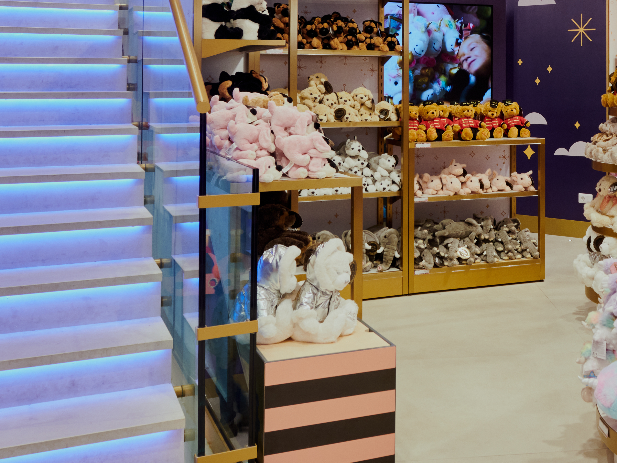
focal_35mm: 48
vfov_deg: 28.9
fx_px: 856
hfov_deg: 38.2
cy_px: 33
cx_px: 491
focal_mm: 19
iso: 500
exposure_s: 1/10
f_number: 11
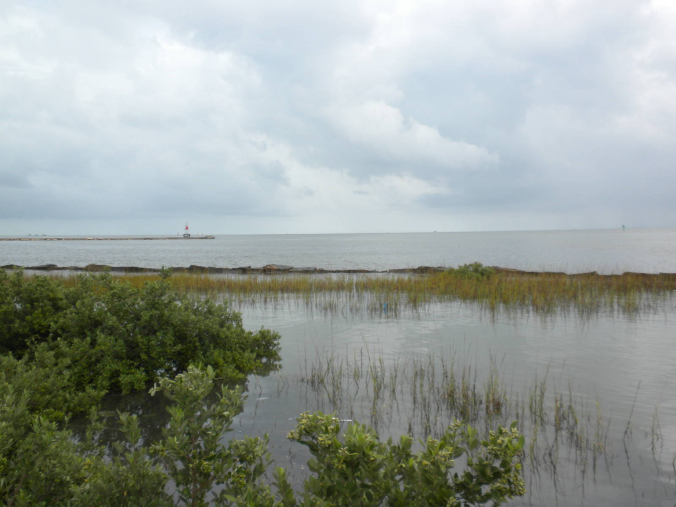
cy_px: 254
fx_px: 723
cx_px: 338
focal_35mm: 37
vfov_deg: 38.7
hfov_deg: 50.1
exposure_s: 1/80.1
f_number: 10
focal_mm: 6.6
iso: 64
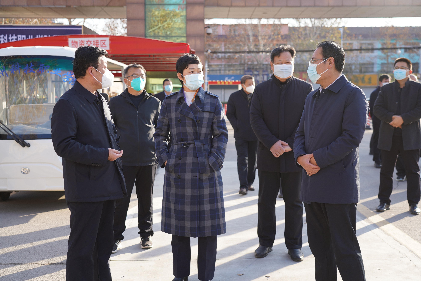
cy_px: 140
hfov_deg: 40.3
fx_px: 573
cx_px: 210
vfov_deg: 27.5
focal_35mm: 49
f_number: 4
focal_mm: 49
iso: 125
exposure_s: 1/200
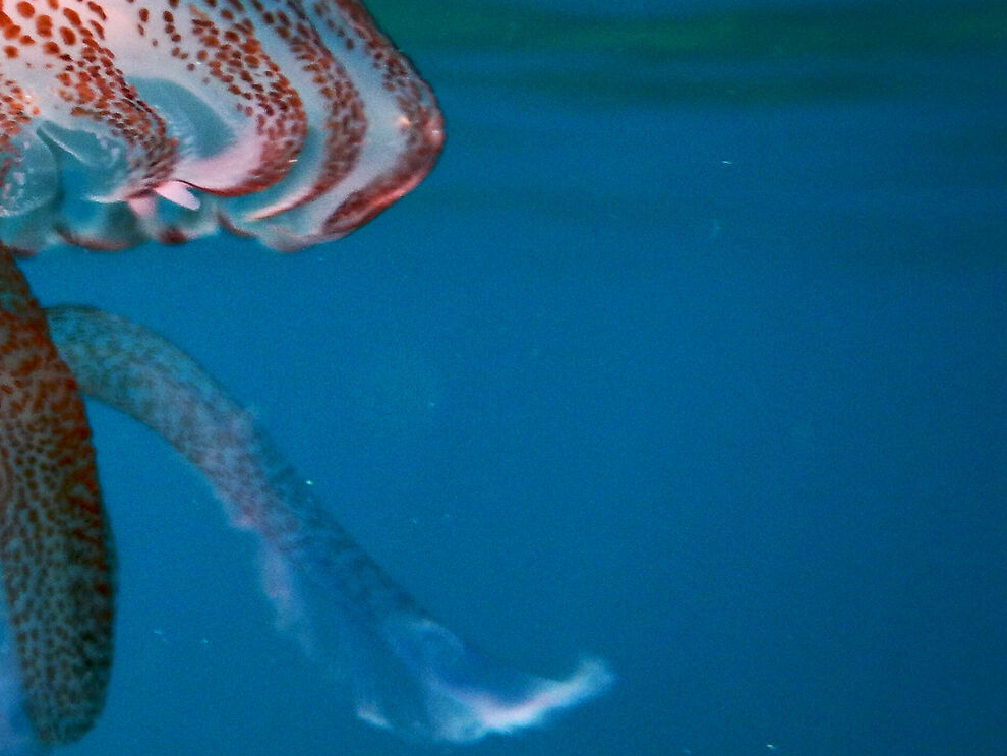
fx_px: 1833
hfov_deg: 28.0
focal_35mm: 63
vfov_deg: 23.2
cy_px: 238
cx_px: -105
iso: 125
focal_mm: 4.7
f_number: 2.8
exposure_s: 1/400
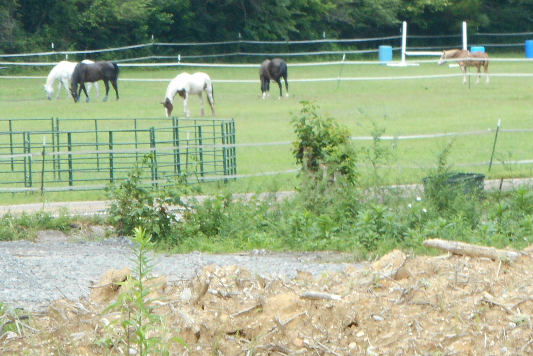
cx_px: 355
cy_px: -15
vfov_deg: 3.8
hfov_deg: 5.7
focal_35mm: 364
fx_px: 5389
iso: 140
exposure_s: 1/60
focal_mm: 31.4
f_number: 6.4
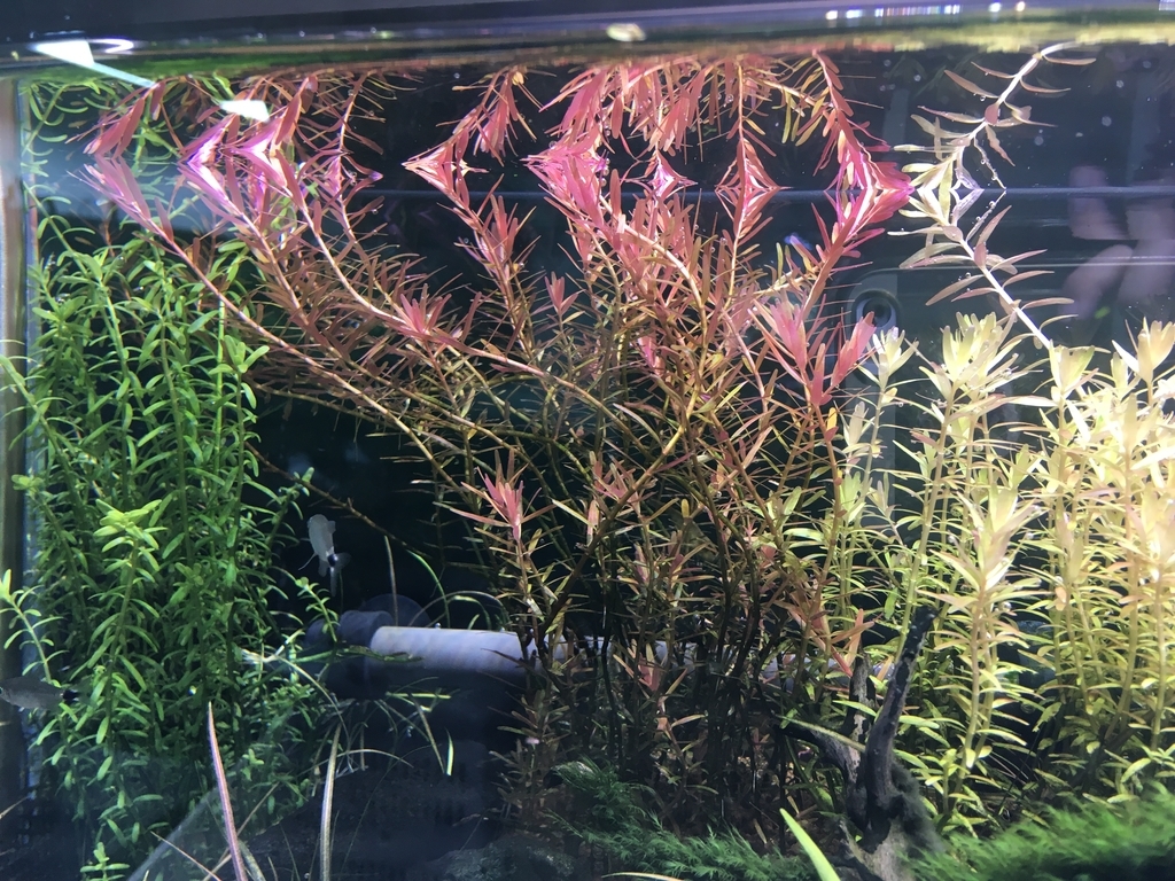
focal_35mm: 29
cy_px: 440
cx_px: 588
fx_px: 984
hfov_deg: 61.7
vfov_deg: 48.2
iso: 25
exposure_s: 1/40
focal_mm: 4.15
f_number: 2.2
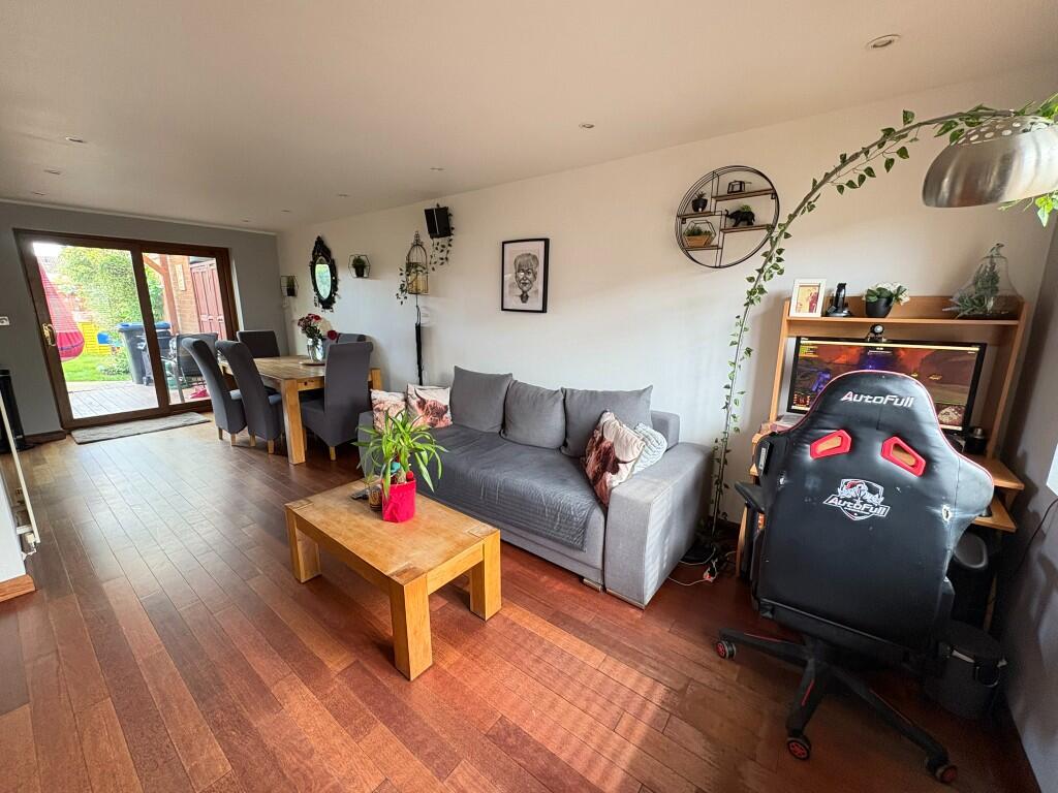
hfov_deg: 102.1
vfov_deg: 85.7
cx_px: 529
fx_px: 428
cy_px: 396
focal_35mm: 14
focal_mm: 2.22
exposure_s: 1/57
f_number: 2.2
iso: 250
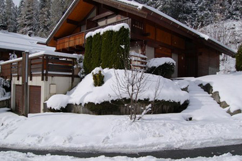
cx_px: 121
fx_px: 181
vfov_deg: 47.9
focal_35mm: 27
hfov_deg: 67.4
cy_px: 80
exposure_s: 1/500
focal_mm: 18
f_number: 8
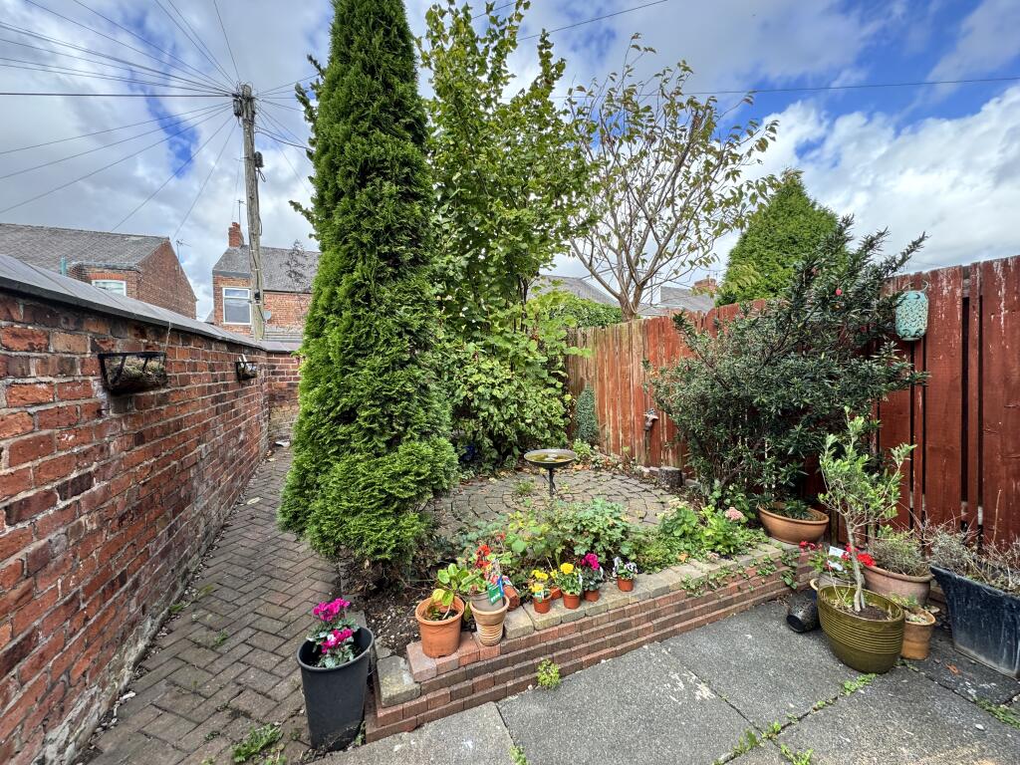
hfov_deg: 102.1
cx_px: 510
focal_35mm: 14
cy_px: 382
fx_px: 413
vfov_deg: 85.7
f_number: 2.2
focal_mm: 2.22
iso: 40
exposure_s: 1/189
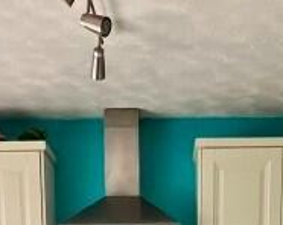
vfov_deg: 16.5
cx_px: 155
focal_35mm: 70
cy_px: 450
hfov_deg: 27.2
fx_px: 585
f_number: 1.8
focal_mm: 1.57
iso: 250
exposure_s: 1/65
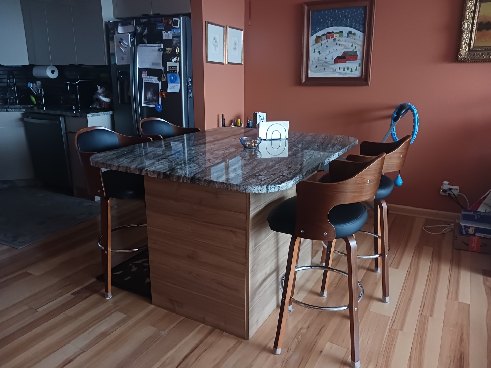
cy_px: 184
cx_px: 246
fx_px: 383
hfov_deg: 65.3
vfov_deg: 51.4
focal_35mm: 27
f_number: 1.8
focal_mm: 4
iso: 800
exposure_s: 1/17.1
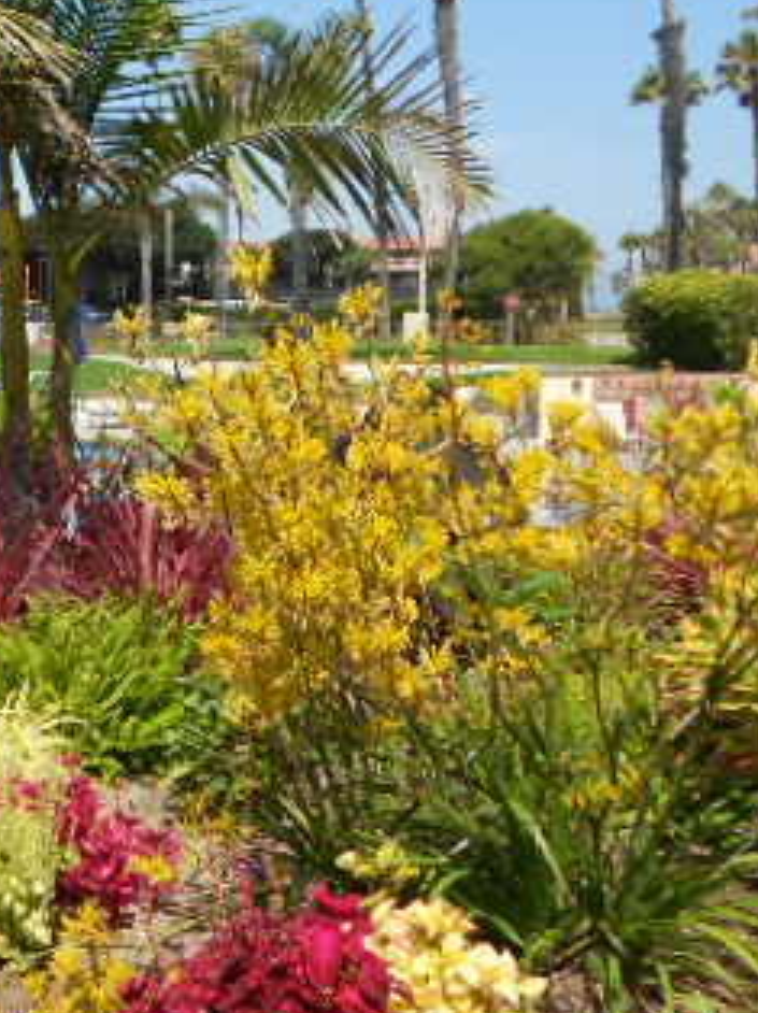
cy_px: 390
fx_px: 1550
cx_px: 55
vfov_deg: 36.0
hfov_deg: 26.4
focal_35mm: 53
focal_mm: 4.6
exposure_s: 1/800
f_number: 3.2
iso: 80
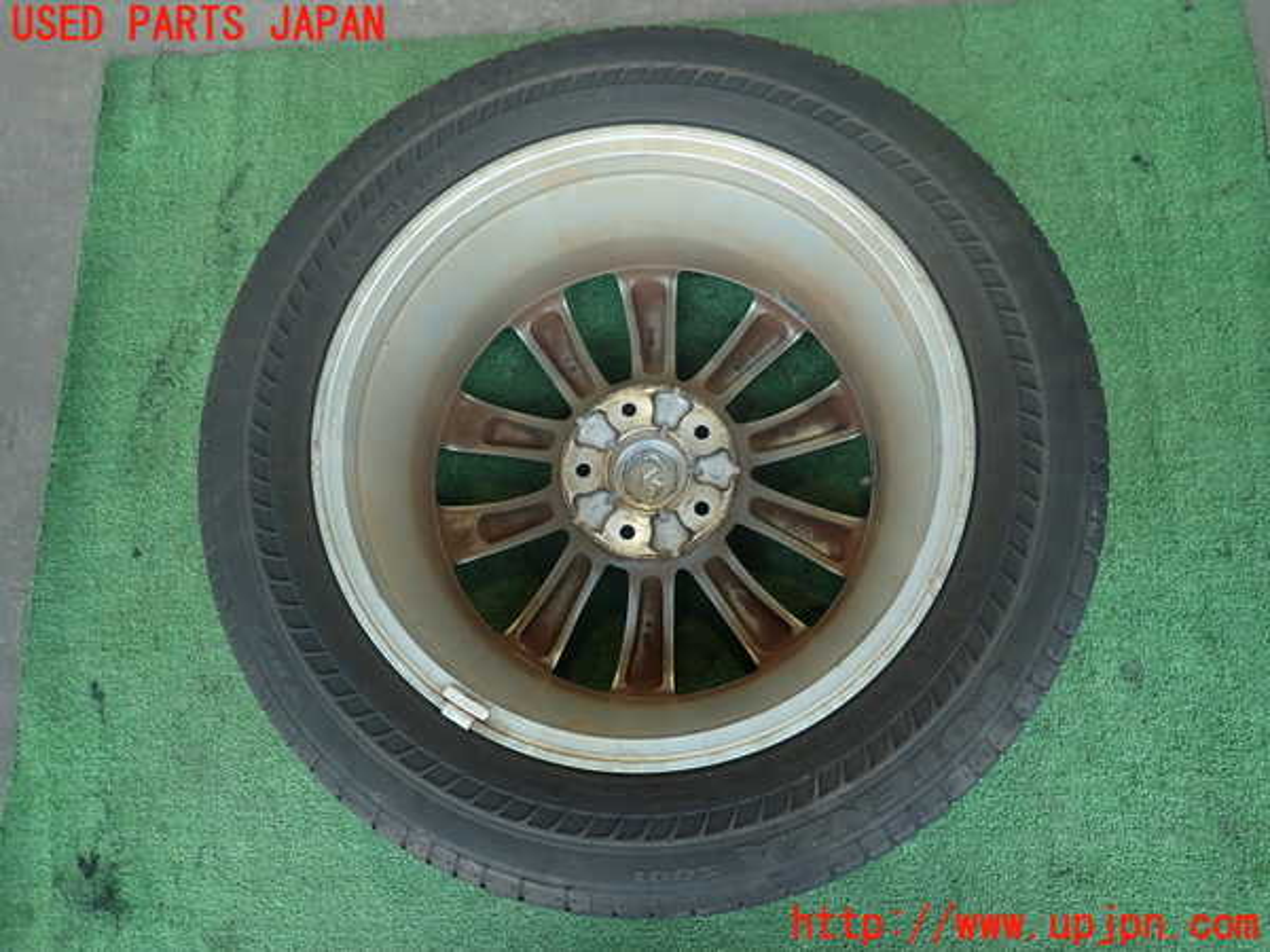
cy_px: 476
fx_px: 917
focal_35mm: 25
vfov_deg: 54.9
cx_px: 635
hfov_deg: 69.4
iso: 100
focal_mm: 4.5
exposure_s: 1/60
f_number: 2
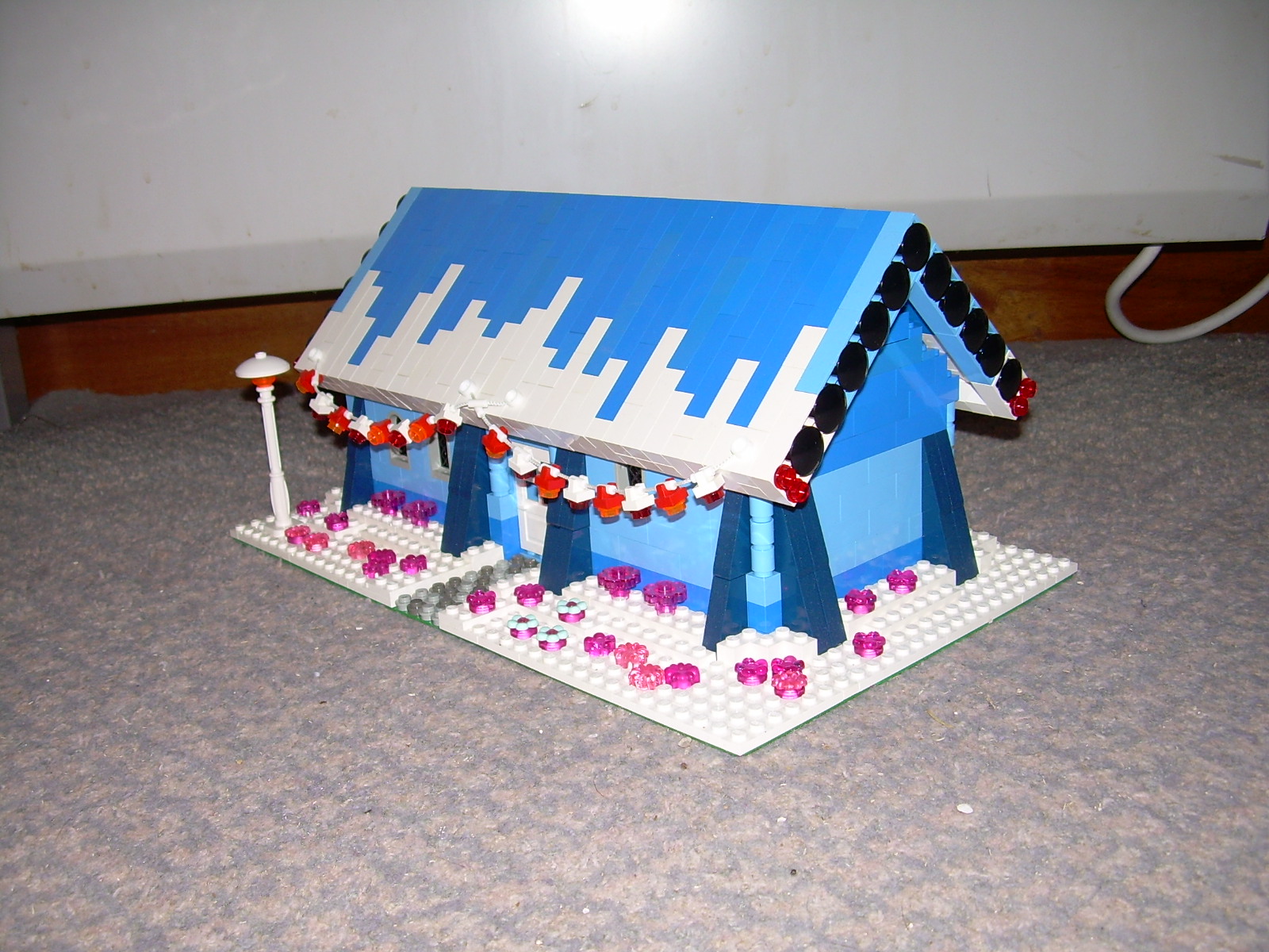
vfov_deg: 37.7
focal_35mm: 38
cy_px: 476
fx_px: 1393
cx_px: 634
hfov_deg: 49.0
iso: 50
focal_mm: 6.3
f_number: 2.8
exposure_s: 1/60
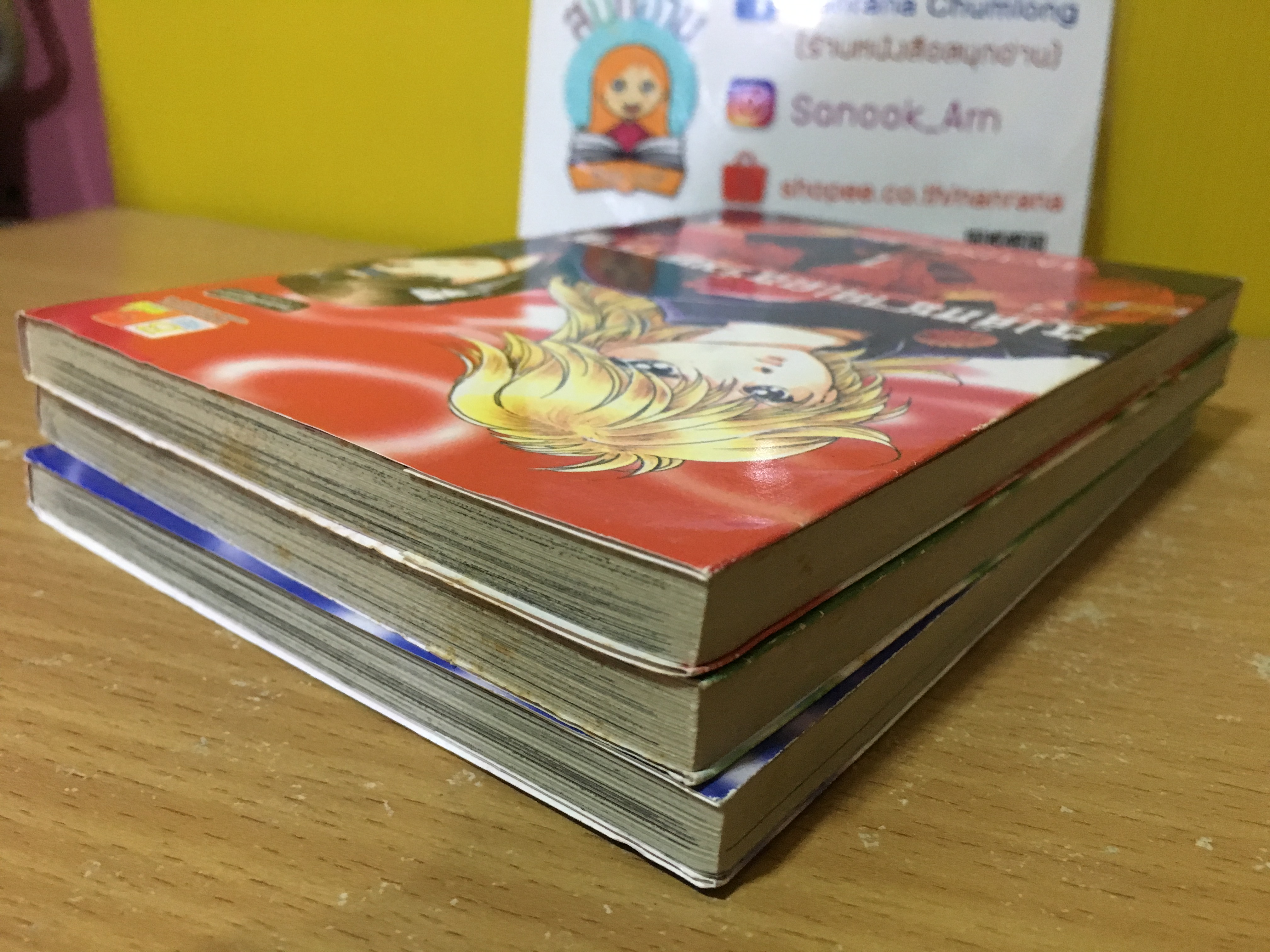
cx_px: 635
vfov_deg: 48.2
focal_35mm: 29
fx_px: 1064
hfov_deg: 61.7
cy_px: 476
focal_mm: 4.15
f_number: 2.2
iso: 200
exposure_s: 1/17
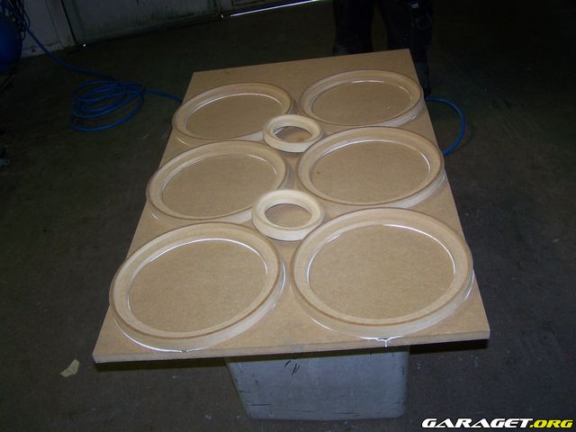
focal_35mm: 38
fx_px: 632
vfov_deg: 37.7
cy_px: 216
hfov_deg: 49.0
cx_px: 288
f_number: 2.8
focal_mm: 6.3
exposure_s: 1/60
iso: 80
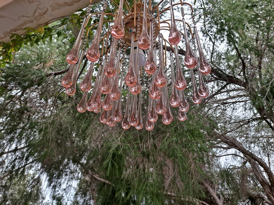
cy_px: 102
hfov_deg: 69.4
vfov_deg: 54.9
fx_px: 198
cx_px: 137
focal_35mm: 25
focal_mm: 4.6
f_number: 2
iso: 32
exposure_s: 1/338
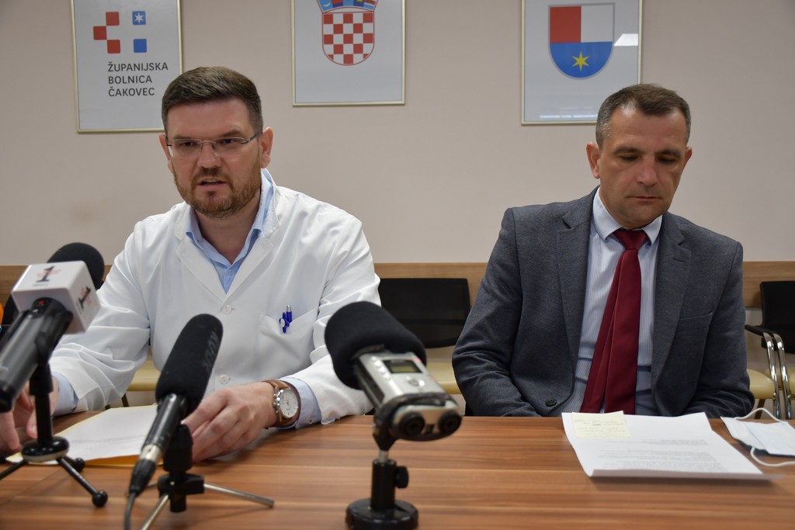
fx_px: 751
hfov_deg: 55.8
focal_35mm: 34
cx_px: 398
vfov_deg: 38.9
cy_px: 265
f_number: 3.8
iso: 800
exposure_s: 1/125
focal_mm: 23
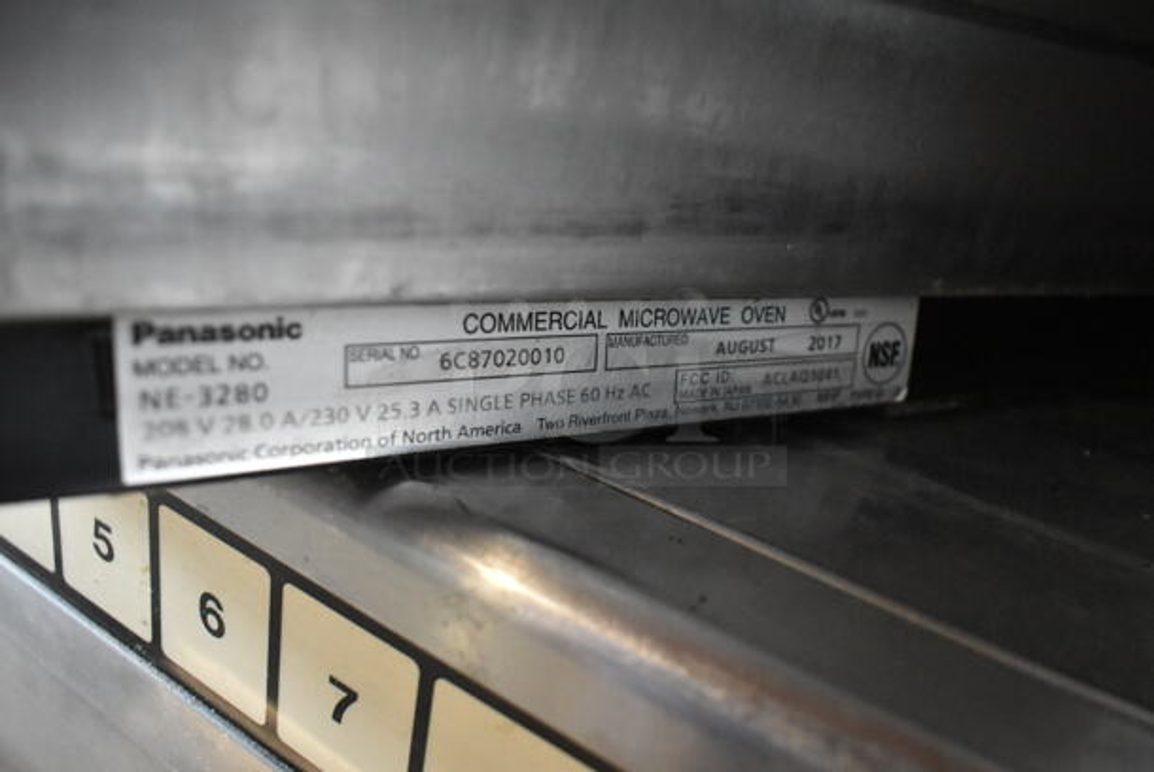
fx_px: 866
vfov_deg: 48.0
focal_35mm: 27
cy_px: 386
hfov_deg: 67.3
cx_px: 577
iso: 5600
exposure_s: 1/125
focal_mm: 18
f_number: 3.5
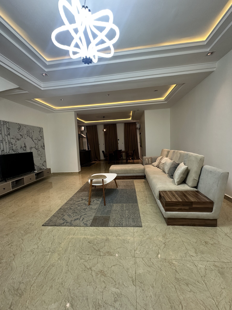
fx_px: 125
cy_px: 155
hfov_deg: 85.7
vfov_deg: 102.1
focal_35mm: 14
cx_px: 116
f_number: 2.2
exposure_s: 1/100
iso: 250
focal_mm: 2.22
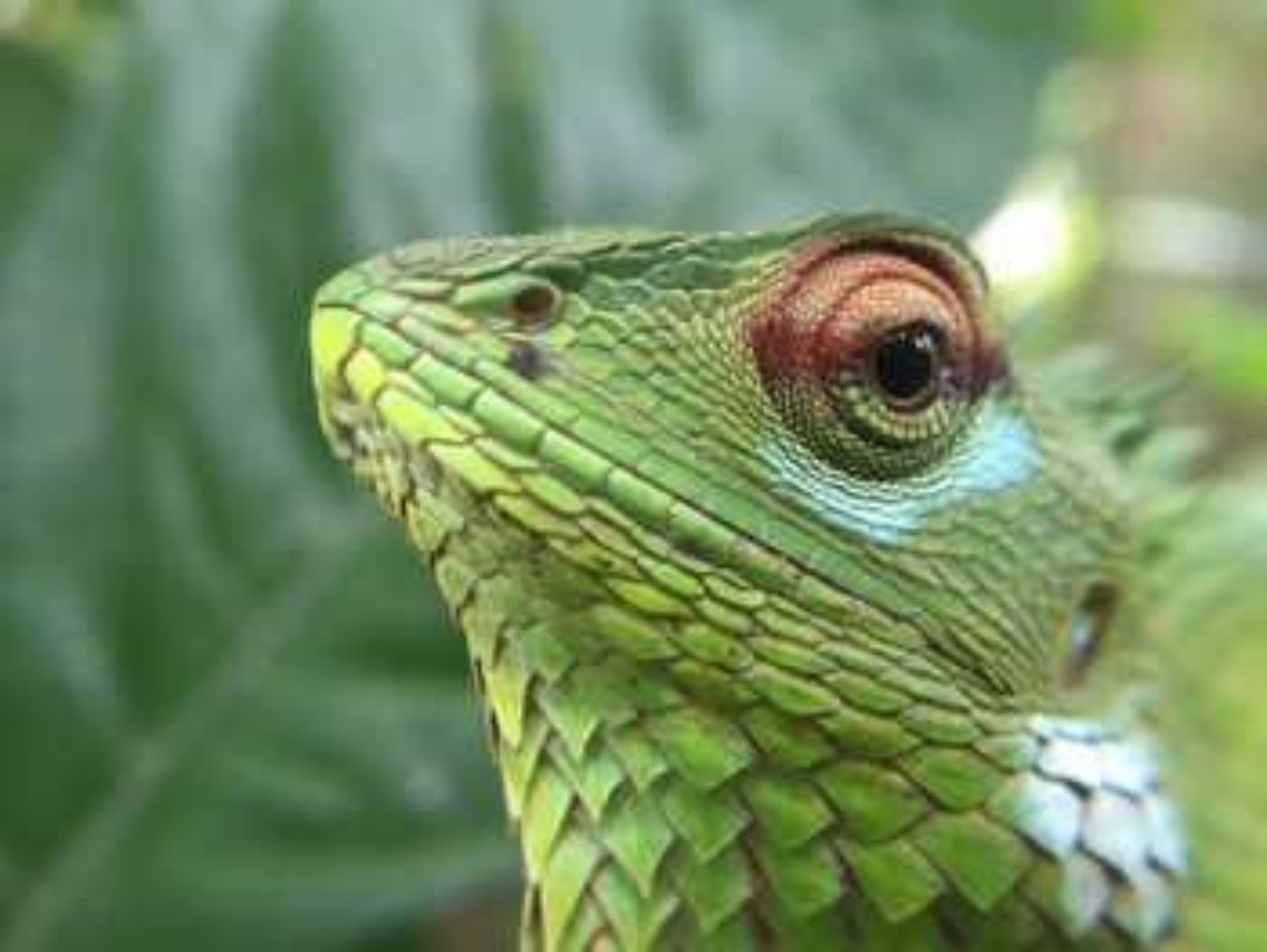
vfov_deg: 48.3
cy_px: 476
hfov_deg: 61.6
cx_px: 634
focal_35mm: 29
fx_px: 1062
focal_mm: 4.15
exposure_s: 1/33
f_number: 2.2
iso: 125
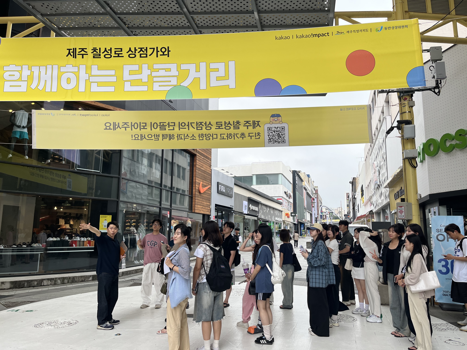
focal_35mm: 26
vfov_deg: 53.1
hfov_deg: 67.3
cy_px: 175
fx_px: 351
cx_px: 234
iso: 50
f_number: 1.6
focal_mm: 5.1
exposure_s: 1/816
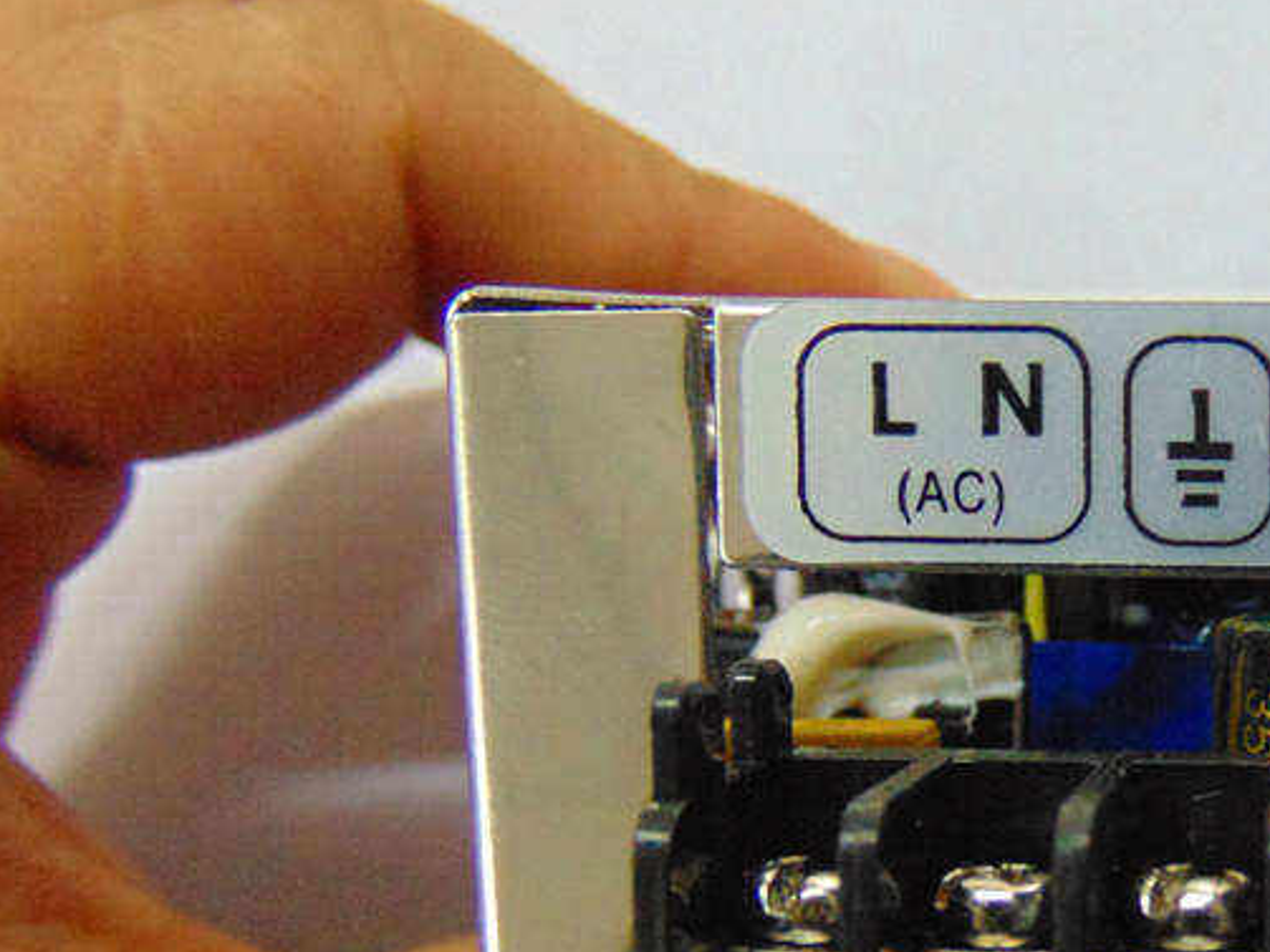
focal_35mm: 53
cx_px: 1260
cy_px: 758
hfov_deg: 33.2
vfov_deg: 27.0
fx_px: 1944
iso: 400
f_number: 3
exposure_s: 1/30
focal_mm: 4.5
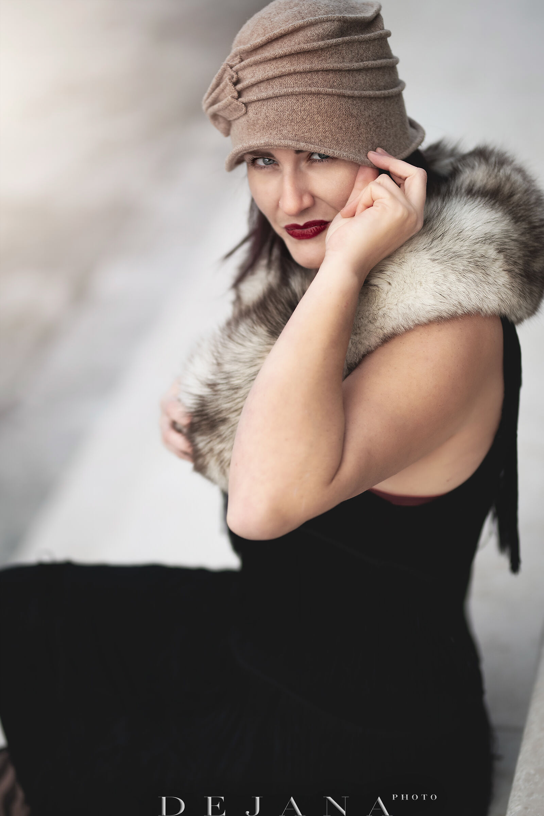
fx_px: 1927
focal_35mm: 85
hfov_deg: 16.1
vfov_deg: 23.9
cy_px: 408
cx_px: 272
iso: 200
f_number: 1.4
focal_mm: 85
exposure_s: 1/2000
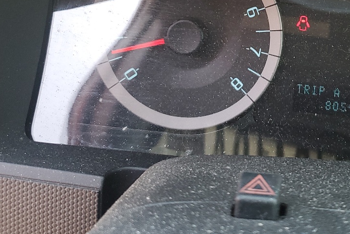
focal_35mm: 60
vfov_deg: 22.2
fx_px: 583
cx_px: 293
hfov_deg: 32.3
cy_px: 34
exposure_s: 1/120
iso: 87
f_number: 1.5
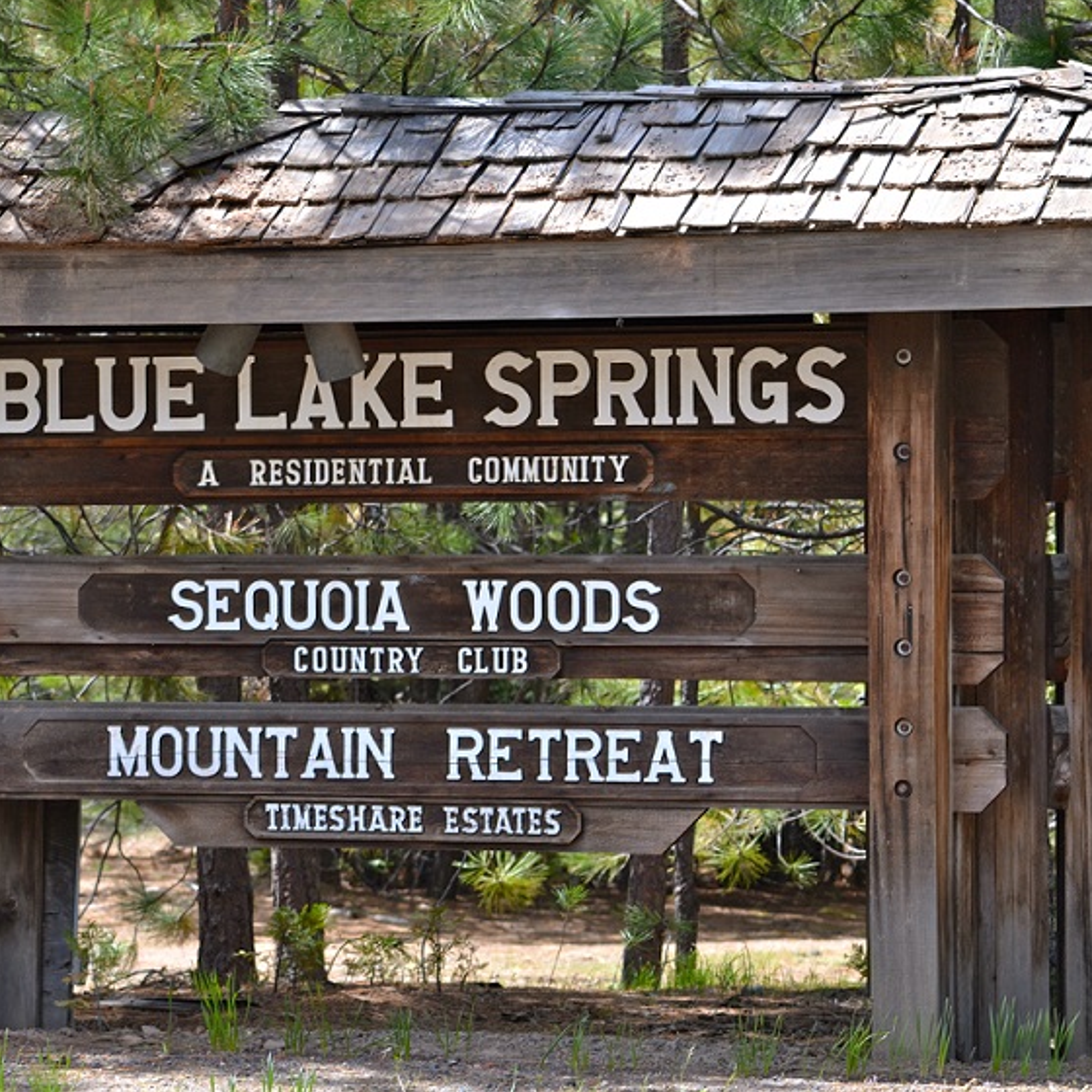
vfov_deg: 9.9
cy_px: 544
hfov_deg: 9.9
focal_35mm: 177
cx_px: 375
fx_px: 6317
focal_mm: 92
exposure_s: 1/500
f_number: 5.6
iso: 320
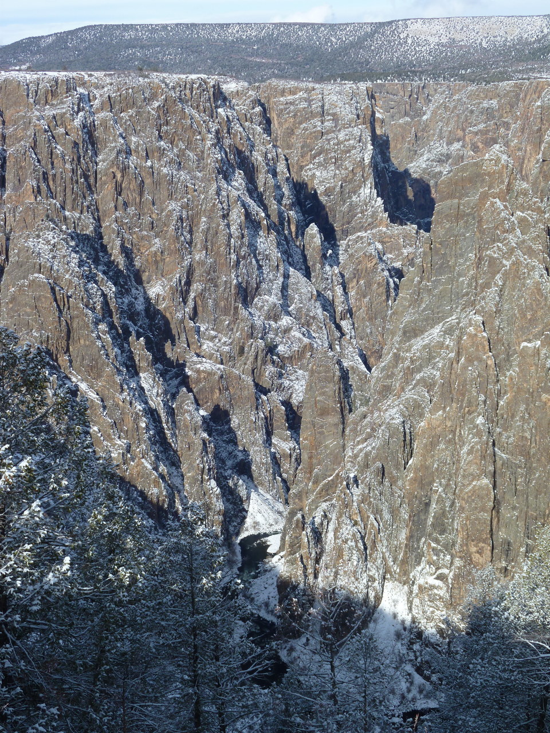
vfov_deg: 37.5
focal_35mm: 51
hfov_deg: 28.6
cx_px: 275
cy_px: 366
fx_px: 1080
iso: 80
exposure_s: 1/400
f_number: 4.4
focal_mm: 9.1
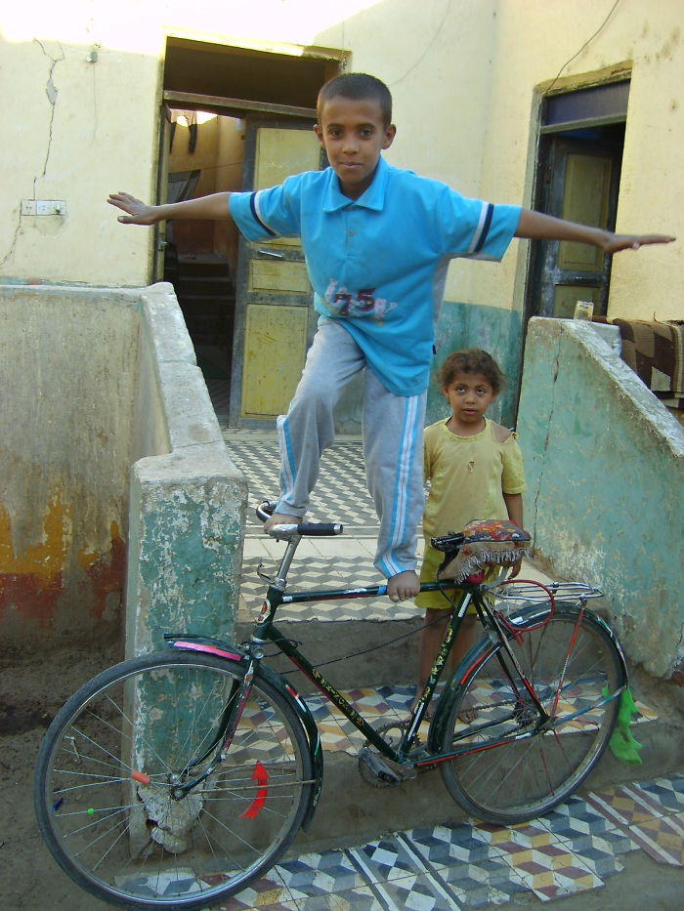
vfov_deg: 52.6
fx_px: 922
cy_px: 456
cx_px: 342
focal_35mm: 35
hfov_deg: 40.7
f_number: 2.8
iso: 50
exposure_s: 1/90
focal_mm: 5.8
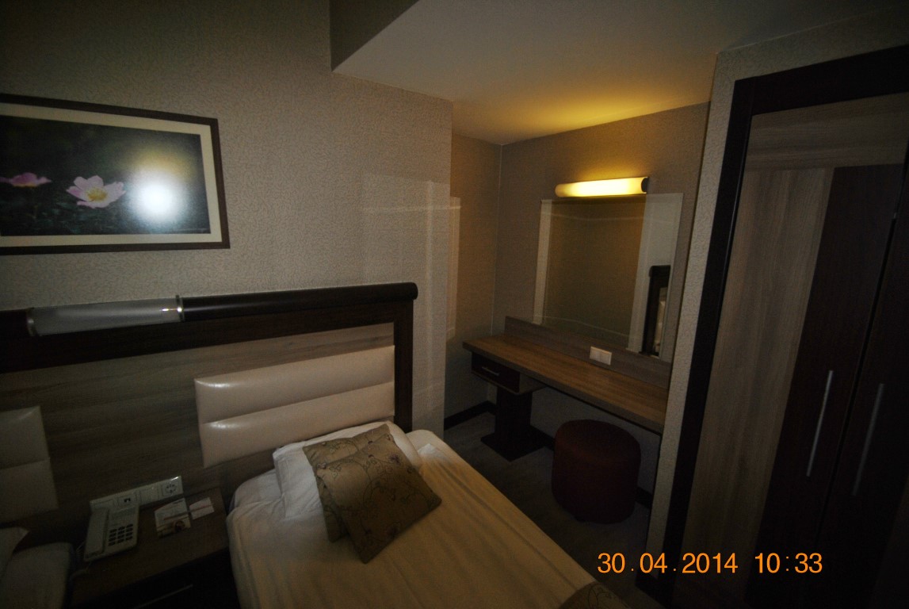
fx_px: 379
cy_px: 304
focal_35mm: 15
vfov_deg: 77.5
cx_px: 454
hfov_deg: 100.3
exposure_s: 1/60
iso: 200
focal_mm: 10
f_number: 3.5
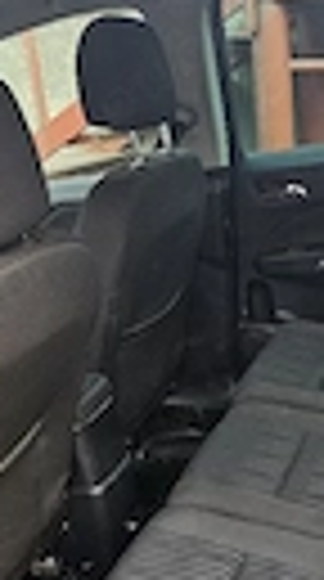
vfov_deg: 45.2
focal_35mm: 44
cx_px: 328
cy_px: 423
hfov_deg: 25.5
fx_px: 676
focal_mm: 2.2
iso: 80
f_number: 2.2
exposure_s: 1/101
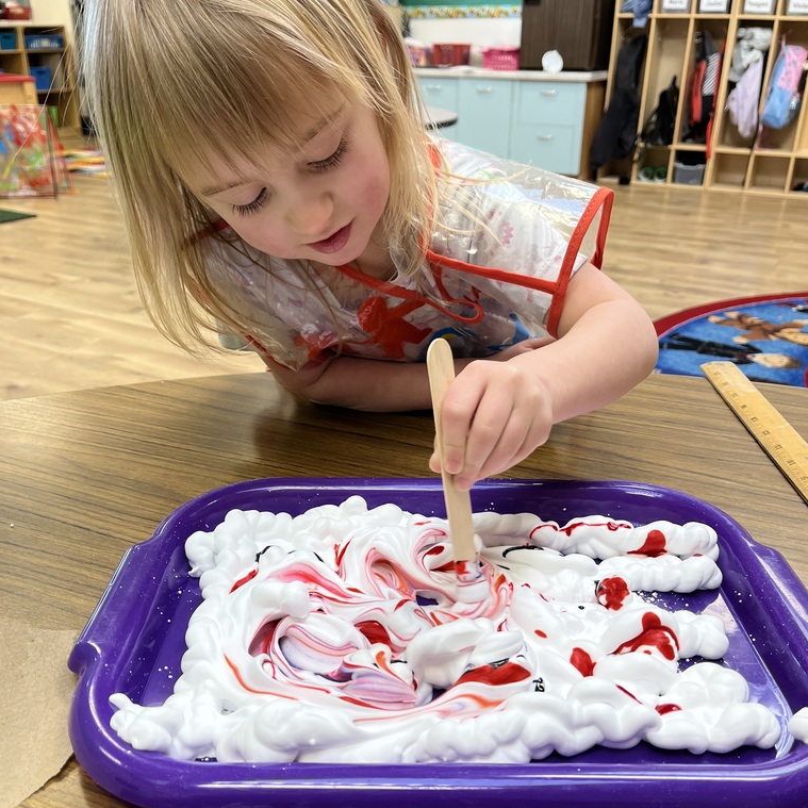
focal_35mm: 31
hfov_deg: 52.5
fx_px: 819
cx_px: 407
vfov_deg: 52.4
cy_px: 460
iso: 80
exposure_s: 1/60
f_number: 1.6
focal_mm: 5.1
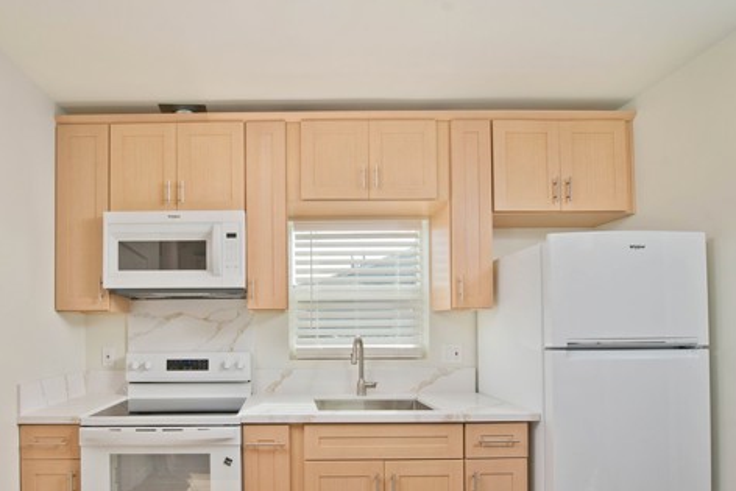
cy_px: 314
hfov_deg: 85.1
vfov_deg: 63.5
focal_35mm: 19
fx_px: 389
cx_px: 273
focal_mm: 14
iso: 400
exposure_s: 1/640
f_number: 5.6
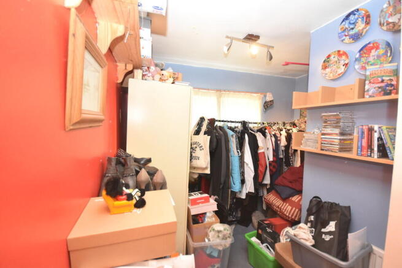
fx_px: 168
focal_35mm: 15
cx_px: 201
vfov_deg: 77.4
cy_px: 134
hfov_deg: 100.4
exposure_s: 1/80
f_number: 4
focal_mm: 10
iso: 1600
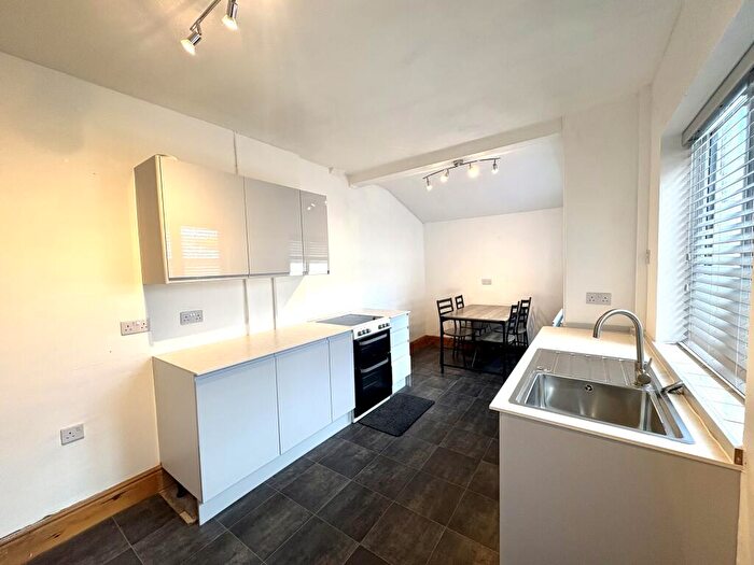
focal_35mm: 14
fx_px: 305
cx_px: 377
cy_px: 282
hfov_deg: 102.1
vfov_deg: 85.7
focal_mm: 2.22
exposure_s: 1/99
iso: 100
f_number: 2.2
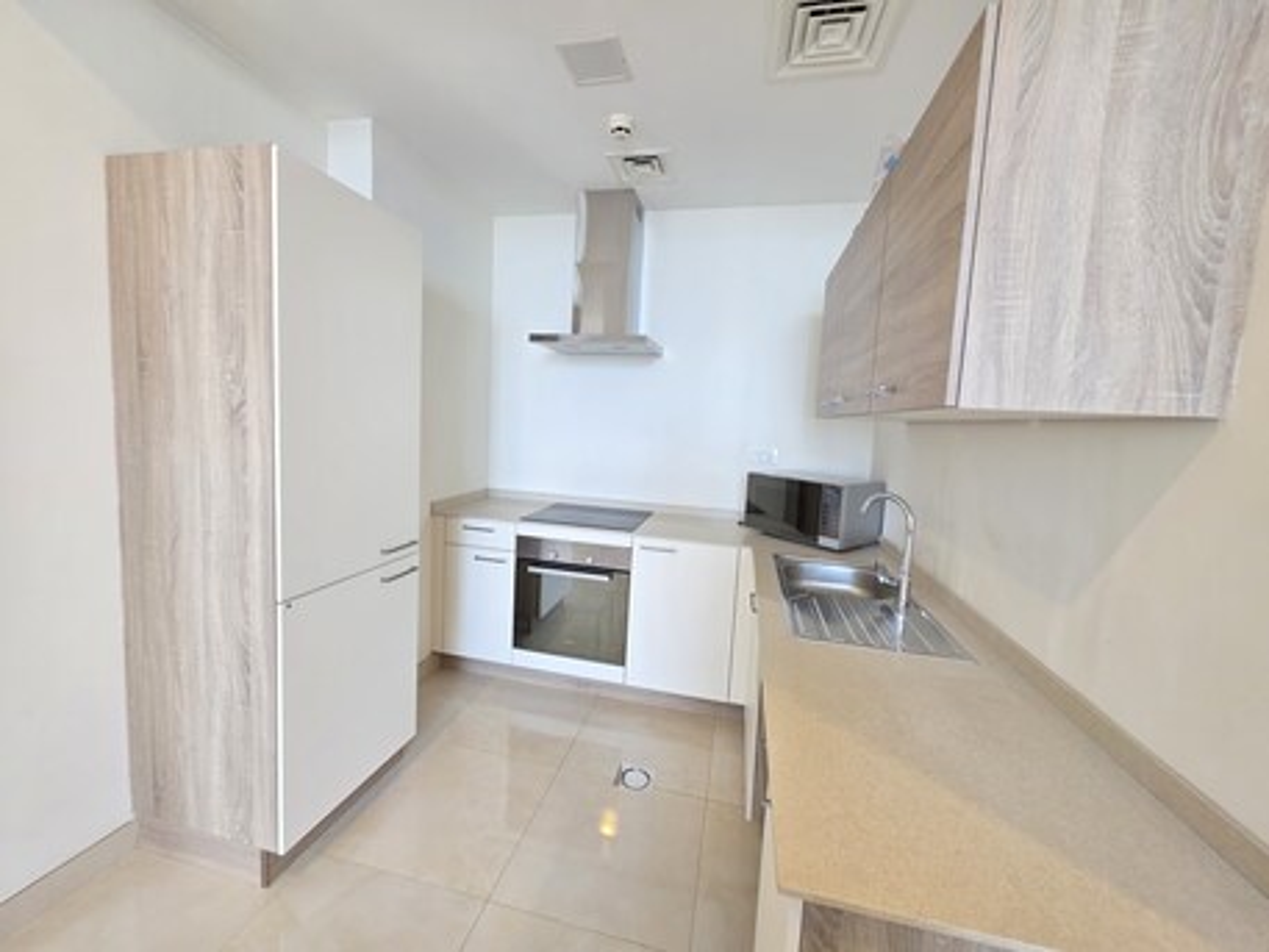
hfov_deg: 106.2
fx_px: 477
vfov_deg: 89.9
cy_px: 476
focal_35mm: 13
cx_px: 634
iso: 200
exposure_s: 1/60
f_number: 1.9
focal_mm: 2.2
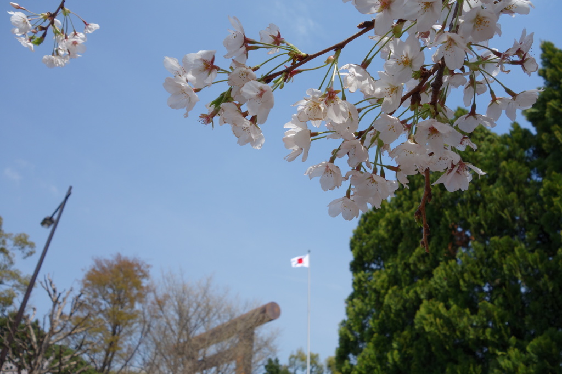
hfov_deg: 65.5
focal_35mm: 28
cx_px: 281
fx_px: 437
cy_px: 187
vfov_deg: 46.4
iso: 125
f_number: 5.6
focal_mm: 10.4
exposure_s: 1/640
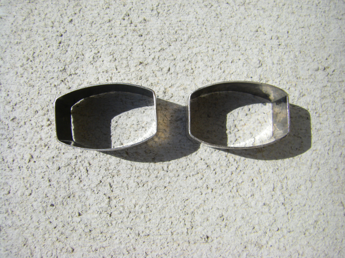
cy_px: 129
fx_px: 379
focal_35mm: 38
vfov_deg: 37.7
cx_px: 172
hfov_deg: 49.0
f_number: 7
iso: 64
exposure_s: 1/400
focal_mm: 6.3
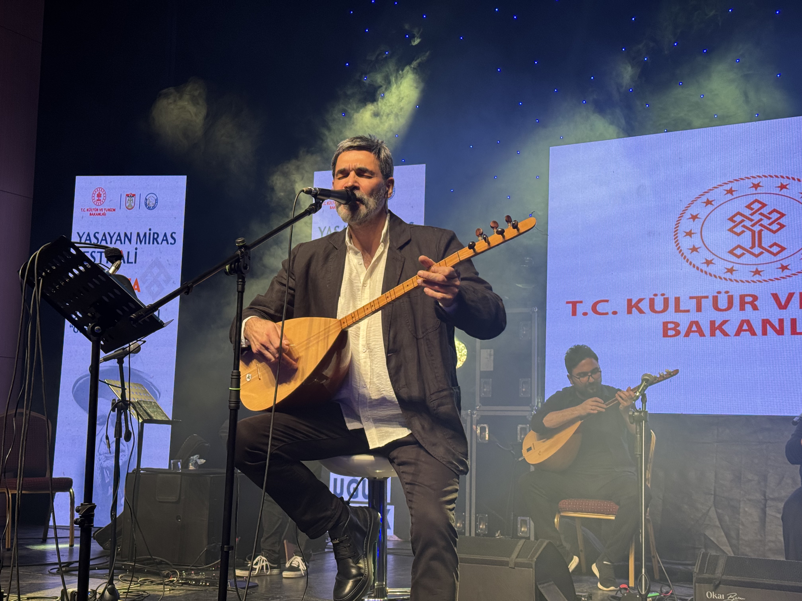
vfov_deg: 30.3
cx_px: 401
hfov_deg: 39.7
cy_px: 300
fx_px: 1112
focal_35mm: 48
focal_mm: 6.76
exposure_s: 1/100
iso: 50
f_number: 1.78
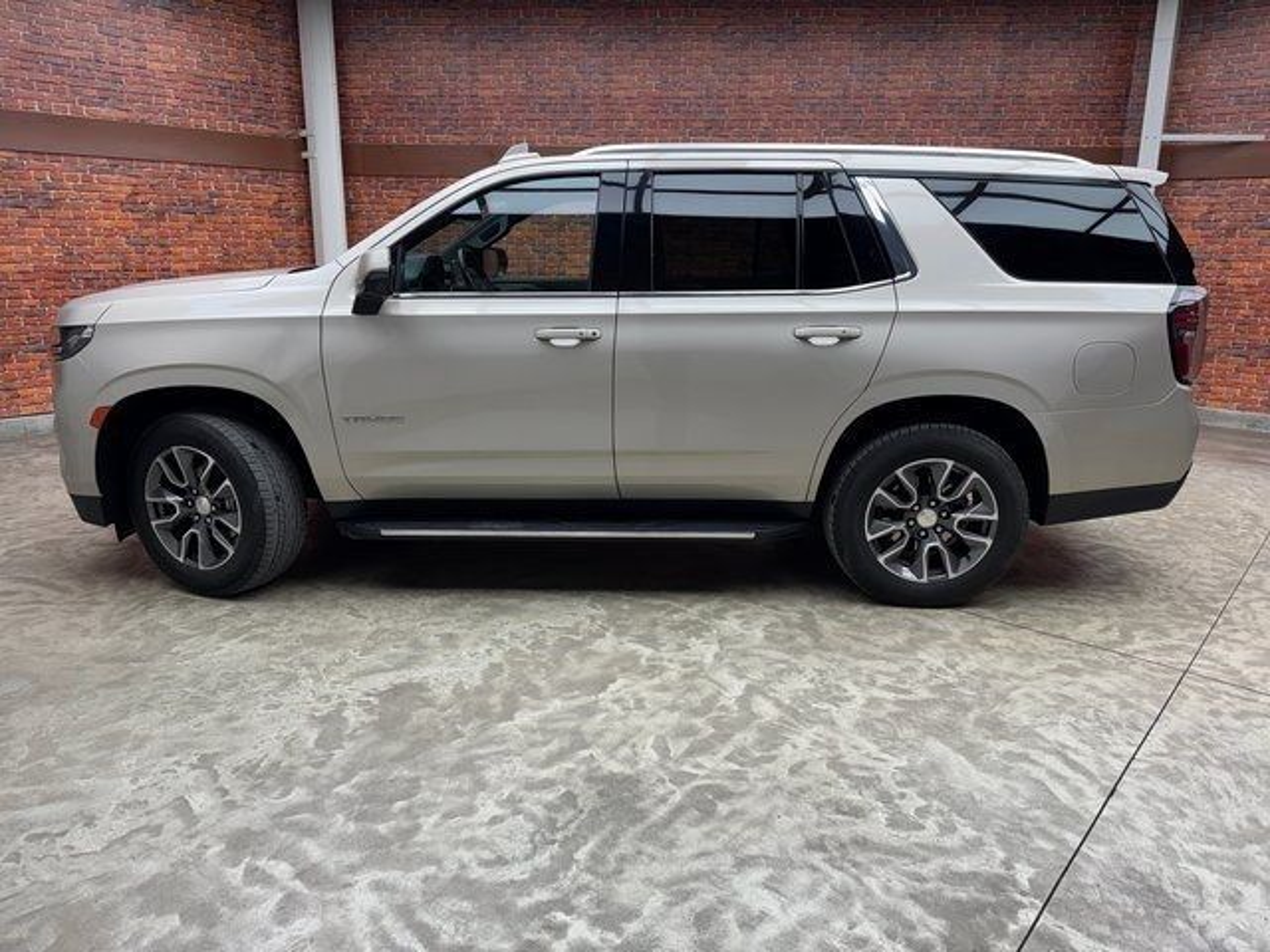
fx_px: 881
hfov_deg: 71.6
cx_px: 635
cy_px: 476
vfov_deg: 56.8
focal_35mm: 24
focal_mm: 6.76
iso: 50
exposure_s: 1/131
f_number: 1.78
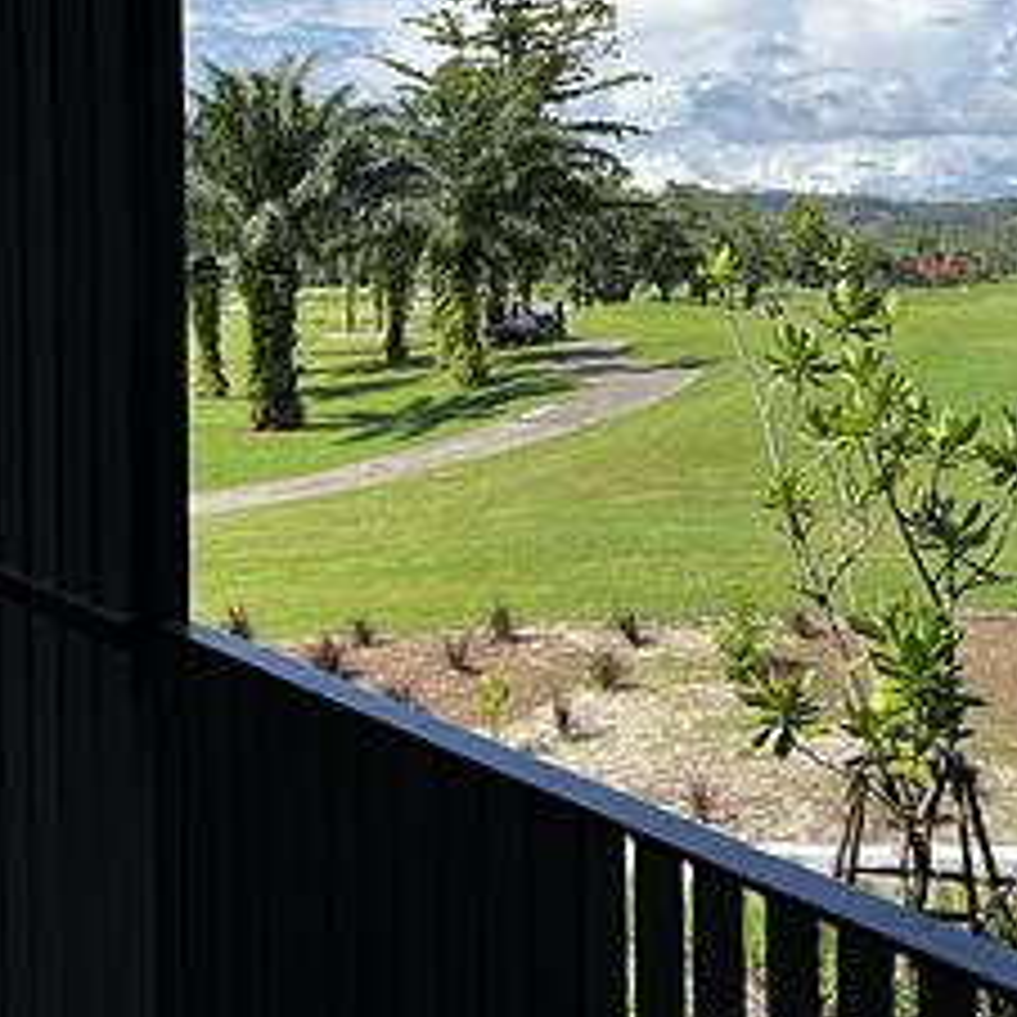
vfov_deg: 32.3
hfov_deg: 32.8
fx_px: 1728
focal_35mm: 52
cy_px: 284
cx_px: 464
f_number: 1.5
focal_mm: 5.7
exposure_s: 1/3257
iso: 50
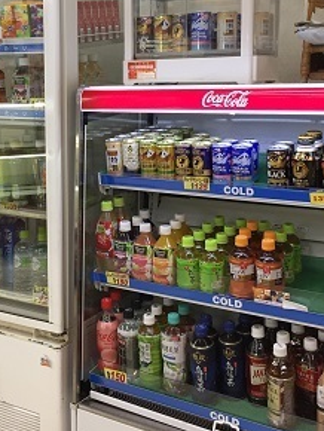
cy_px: 170
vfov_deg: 38.0
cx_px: 114
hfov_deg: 29.0
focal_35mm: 50
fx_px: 623
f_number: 2.2
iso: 64
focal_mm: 4.15
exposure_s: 1/33
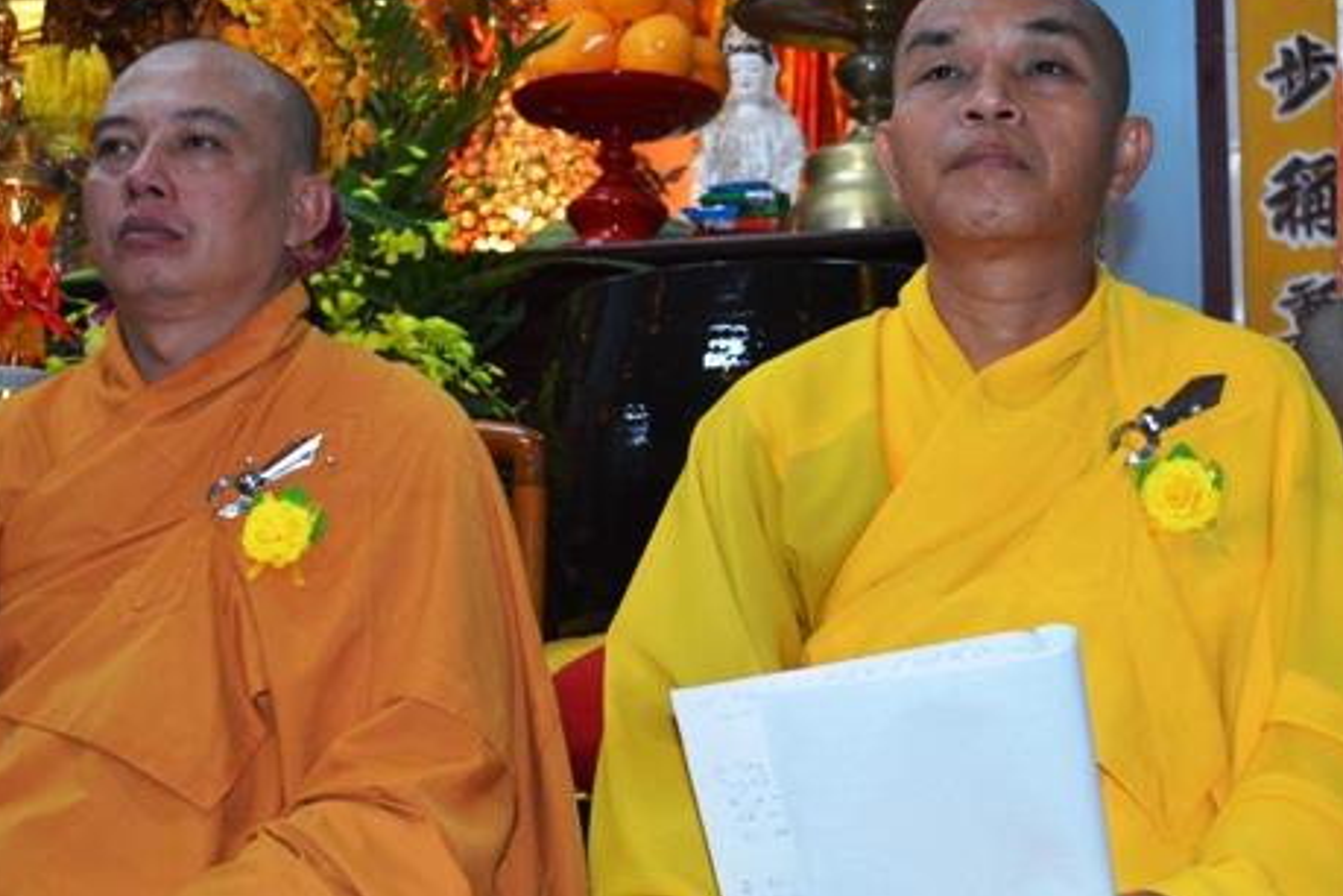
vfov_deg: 19.2
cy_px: 489
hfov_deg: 28.5
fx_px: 2648
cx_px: 679
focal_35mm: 71
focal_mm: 34
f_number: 5
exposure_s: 1/60
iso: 1000
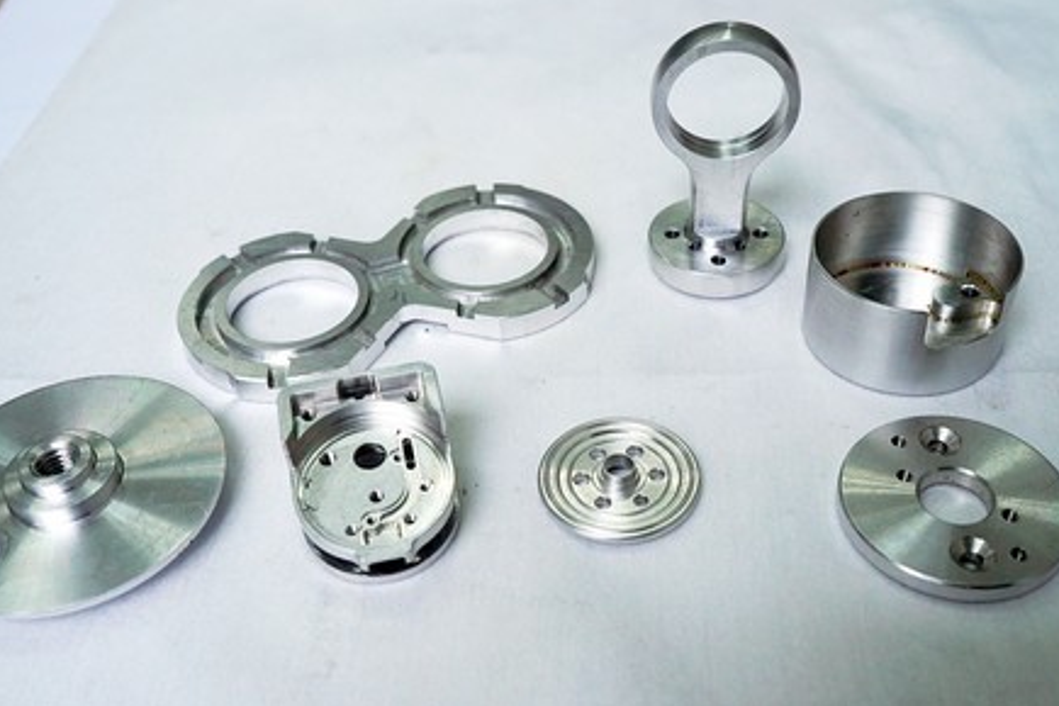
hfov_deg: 61.9
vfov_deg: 43.6
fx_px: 882
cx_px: 540
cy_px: 346
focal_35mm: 30
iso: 1000
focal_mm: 29
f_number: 10
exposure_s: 1/80
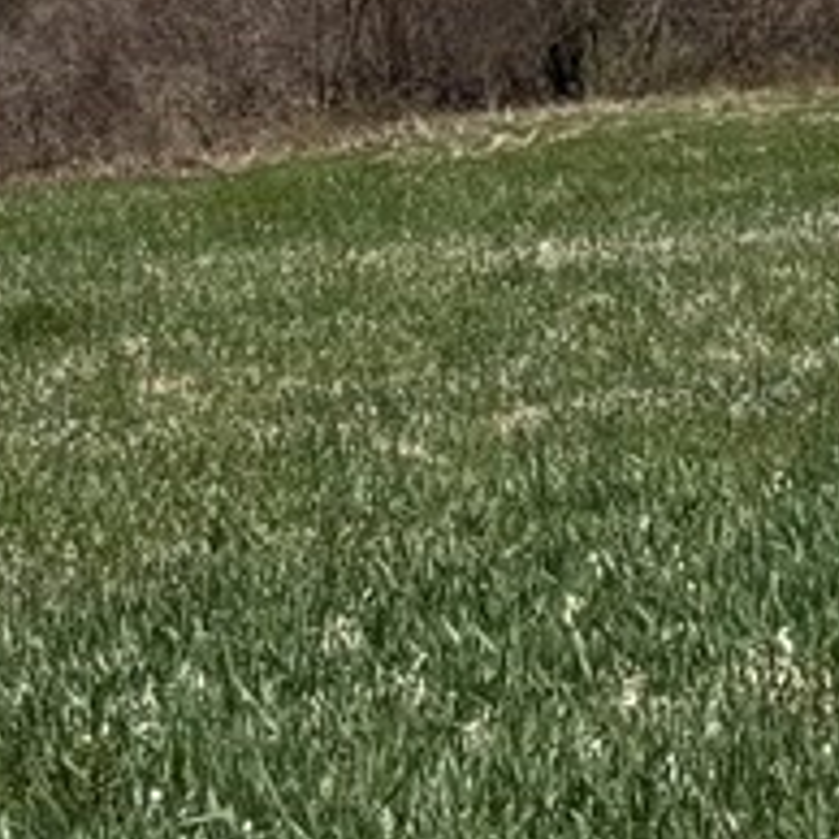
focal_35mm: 242
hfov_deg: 6.1
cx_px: 3257
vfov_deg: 6.9
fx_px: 6636
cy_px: -995
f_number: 1.6
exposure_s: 1/4425
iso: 50
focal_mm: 5.96
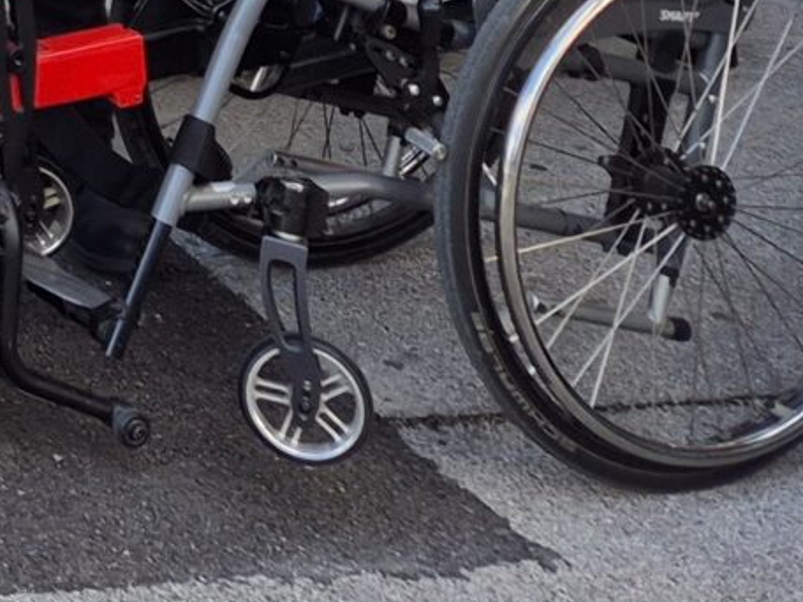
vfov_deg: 9.9
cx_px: -993
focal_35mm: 129
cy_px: -921
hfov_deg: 12.6
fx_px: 2992
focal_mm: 5.4
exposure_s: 1/456
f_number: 1.8
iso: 25
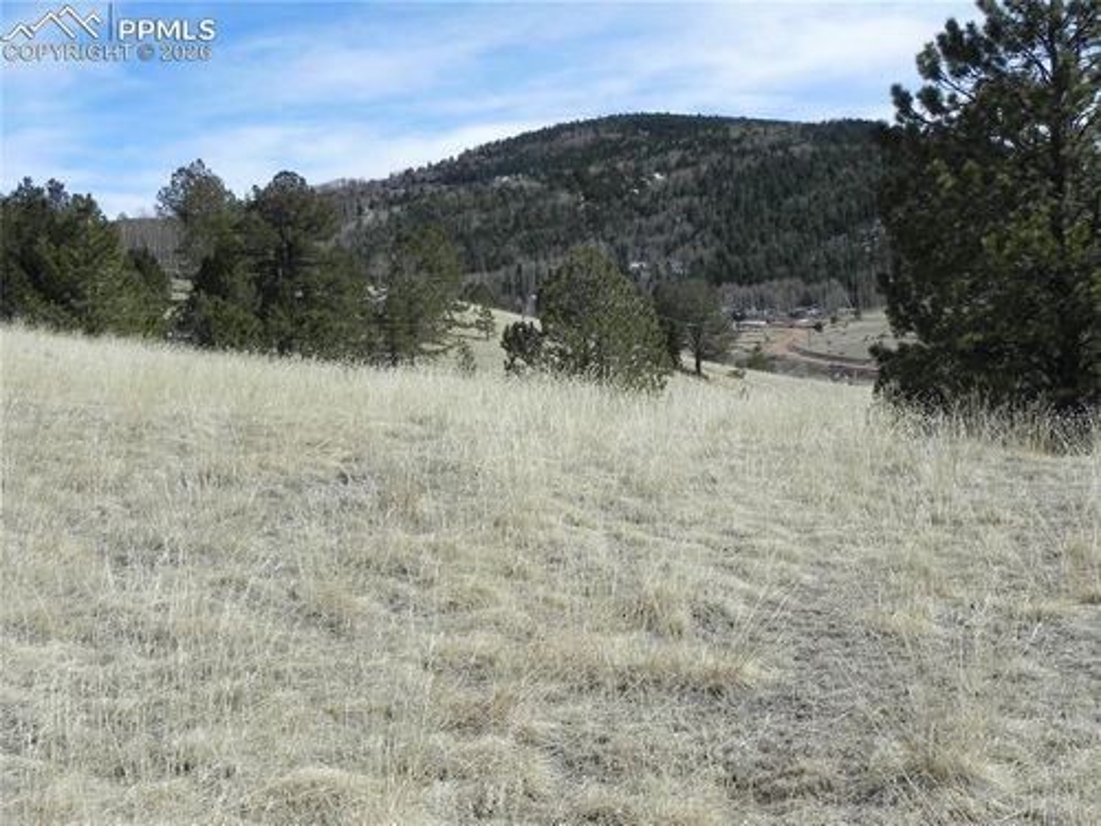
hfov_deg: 41.2
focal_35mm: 46
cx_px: 550
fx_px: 1463
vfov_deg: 31.5
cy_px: 413
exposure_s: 1/485
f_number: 7.1
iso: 160
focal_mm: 8.2
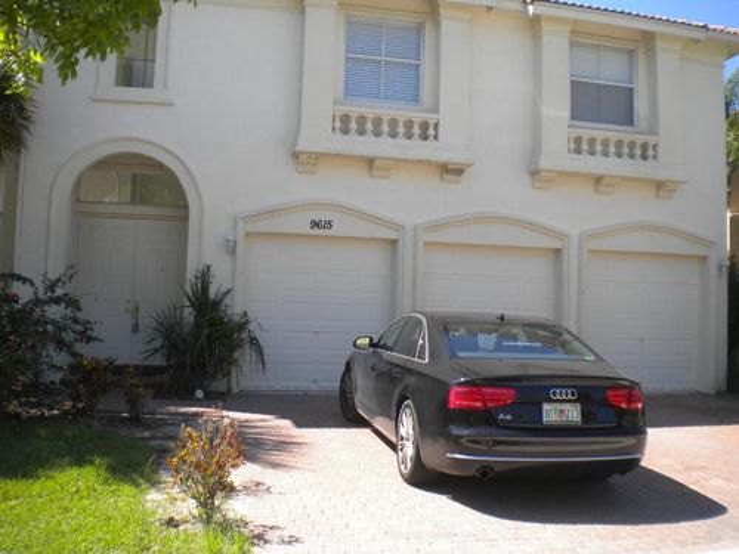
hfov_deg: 52.6
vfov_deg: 40.7
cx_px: 370
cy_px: 277
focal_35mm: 35
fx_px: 747
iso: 80
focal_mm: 6.3
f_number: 4.6
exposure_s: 1/258
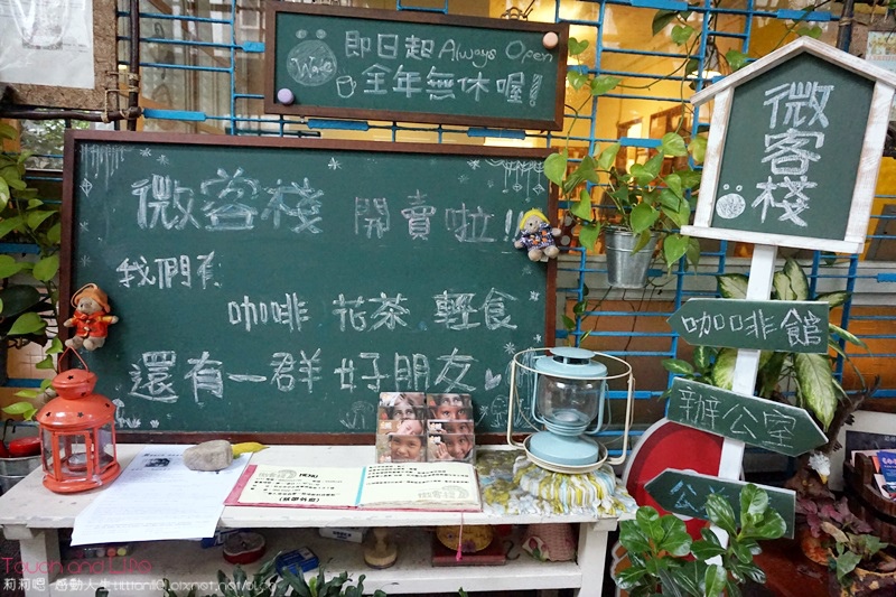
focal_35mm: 24
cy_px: 298
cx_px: 448
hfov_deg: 73.8
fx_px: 597
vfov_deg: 53.1
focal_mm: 16
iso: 3200
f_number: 3.5
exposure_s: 1/100
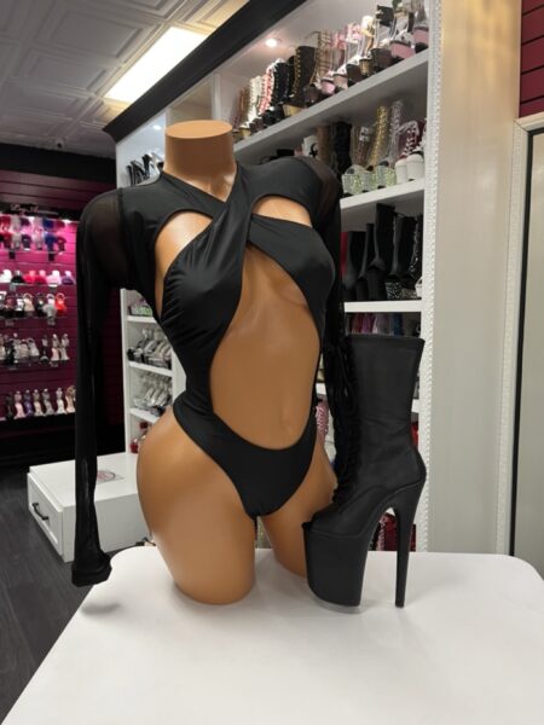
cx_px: 272
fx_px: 545
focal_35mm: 26
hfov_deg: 53.1
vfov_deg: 67.3
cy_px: 362
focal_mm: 5.1
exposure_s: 1/60
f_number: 1.6
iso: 125
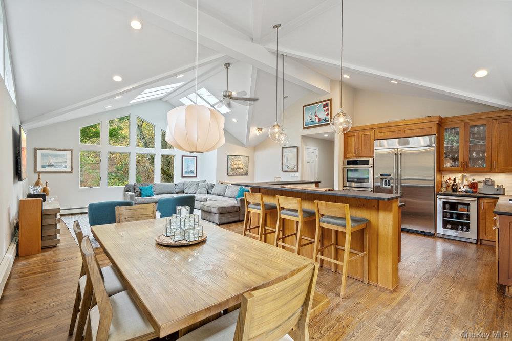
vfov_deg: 73.8
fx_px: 228
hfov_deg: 96.7
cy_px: 170
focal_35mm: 16
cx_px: 256
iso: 640
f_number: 5
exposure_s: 1/10
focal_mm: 16
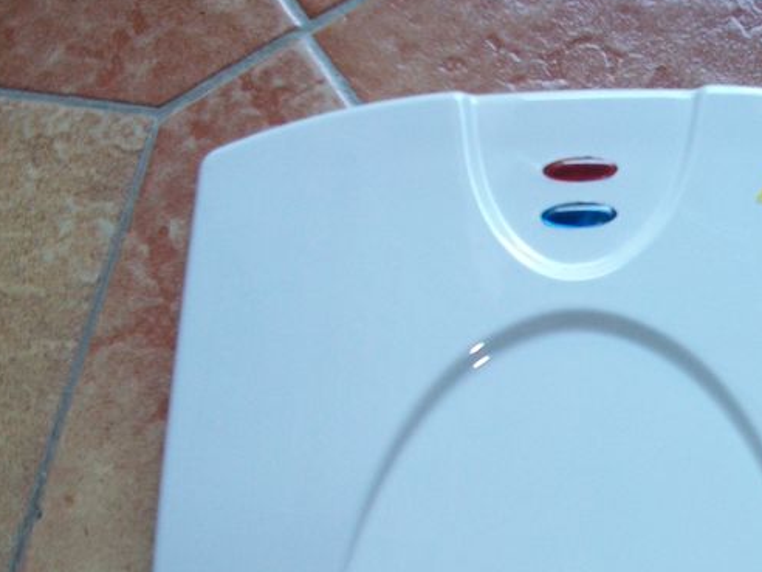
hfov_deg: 28.1
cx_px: 759
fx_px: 1431
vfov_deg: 22.2
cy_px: 471
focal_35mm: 65
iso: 115
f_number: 2.9
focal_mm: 5.7
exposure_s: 1/40
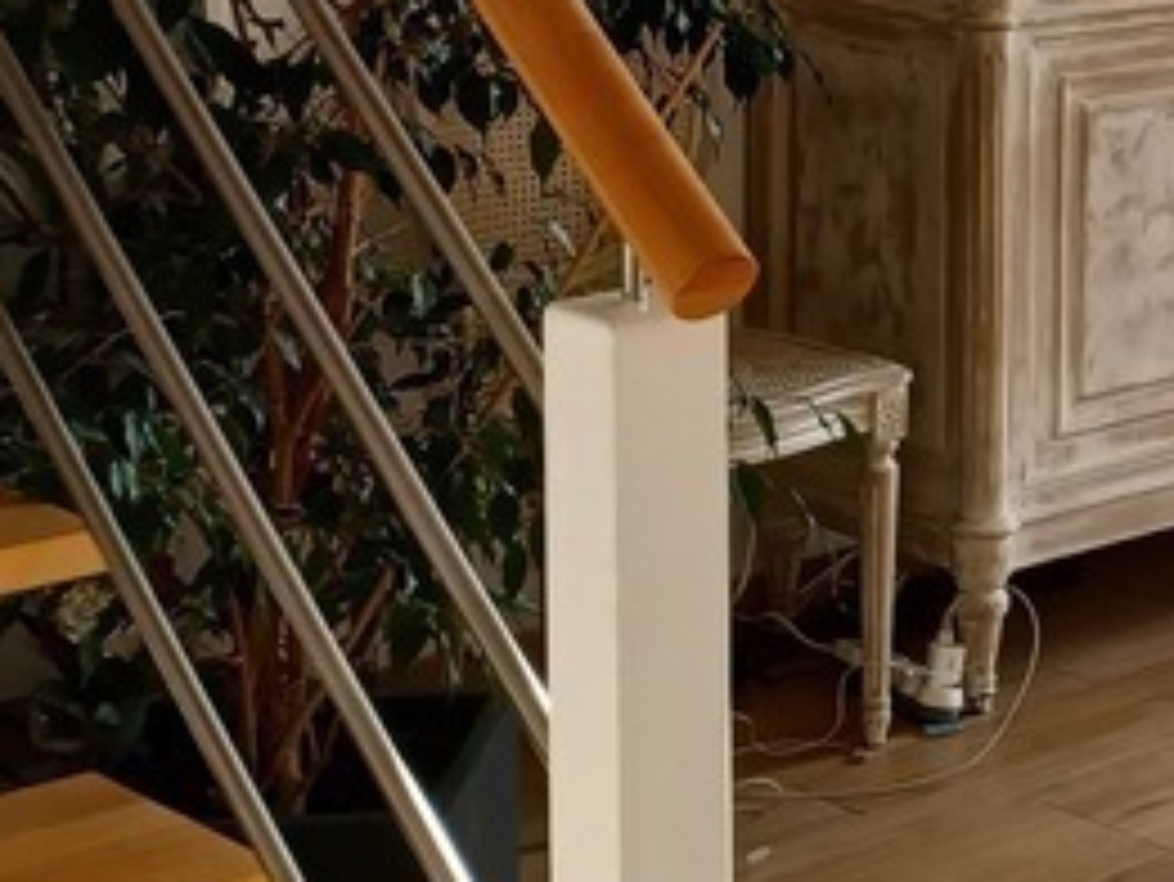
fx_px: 3325
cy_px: -140
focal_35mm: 98
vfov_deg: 14.7
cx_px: 1826
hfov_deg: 17.7
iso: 64
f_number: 1.8
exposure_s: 1/100
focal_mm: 4.6
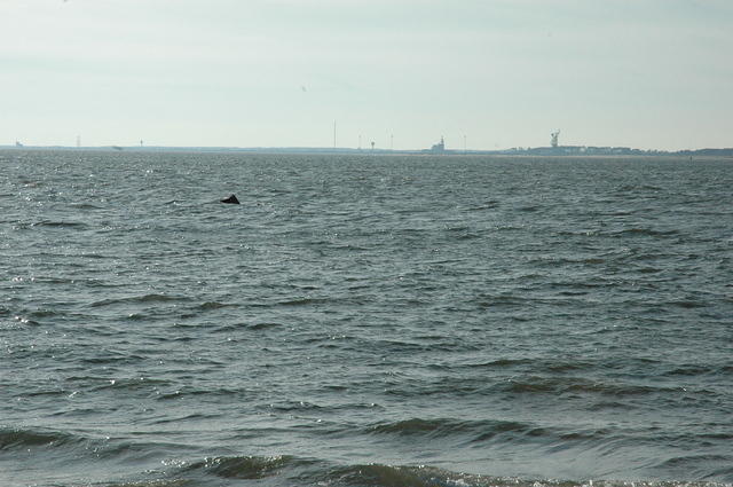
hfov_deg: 19.5
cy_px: 244
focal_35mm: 105
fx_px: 2135
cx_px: 366
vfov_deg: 13.0
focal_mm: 70
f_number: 18
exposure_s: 1/1250
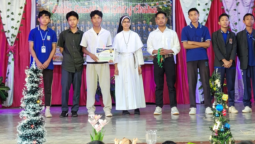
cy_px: 40
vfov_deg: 32.3
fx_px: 243
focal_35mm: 36
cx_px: 127
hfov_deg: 55.3
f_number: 1.8
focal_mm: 5.4
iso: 80
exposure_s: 1/100
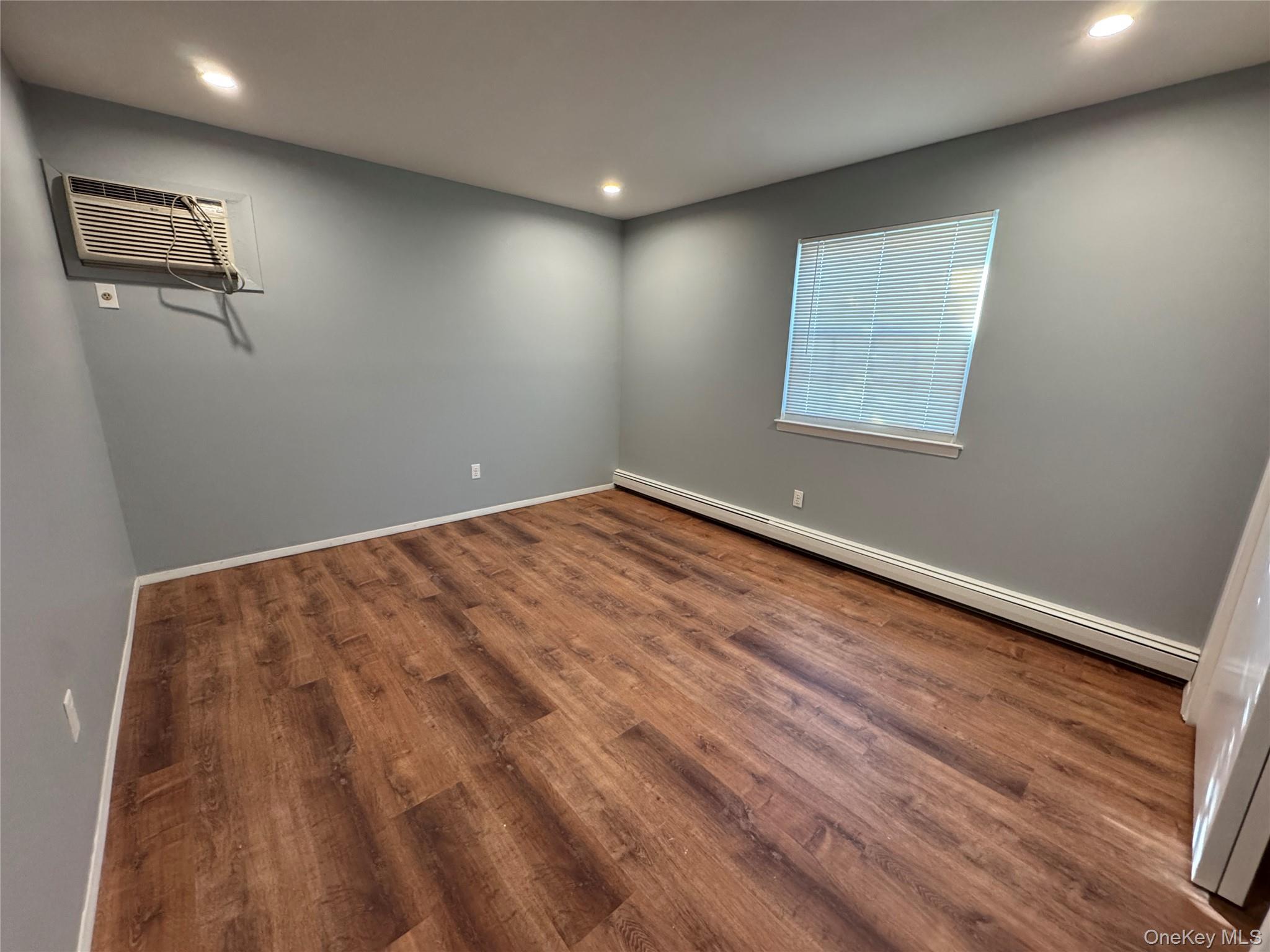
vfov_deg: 85.7
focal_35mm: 14
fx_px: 514
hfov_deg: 102.1
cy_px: 476
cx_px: 635
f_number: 2.2
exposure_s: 1/120
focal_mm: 2.22
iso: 320
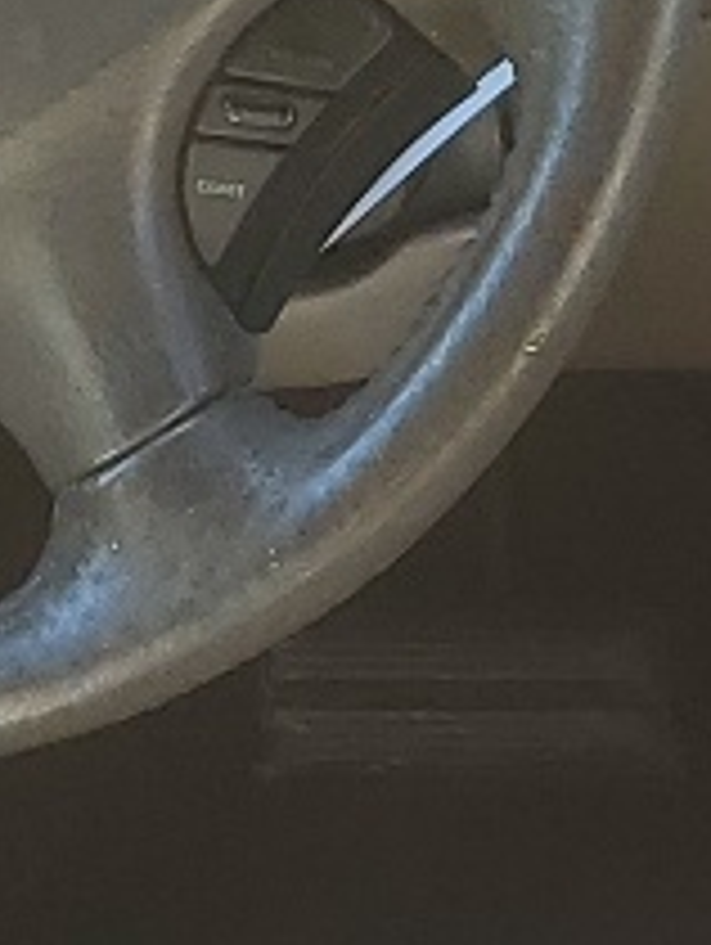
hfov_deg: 7.1
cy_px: 1274
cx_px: 1652
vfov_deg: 9.8
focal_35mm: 198
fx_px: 5411
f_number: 1.5
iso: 50
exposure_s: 1/120
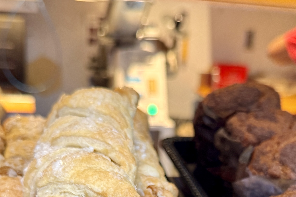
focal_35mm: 62
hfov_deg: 32.3
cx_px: 166
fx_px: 510
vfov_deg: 19.9
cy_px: 265
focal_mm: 6.76
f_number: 1.78
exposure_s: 1/120
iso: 200
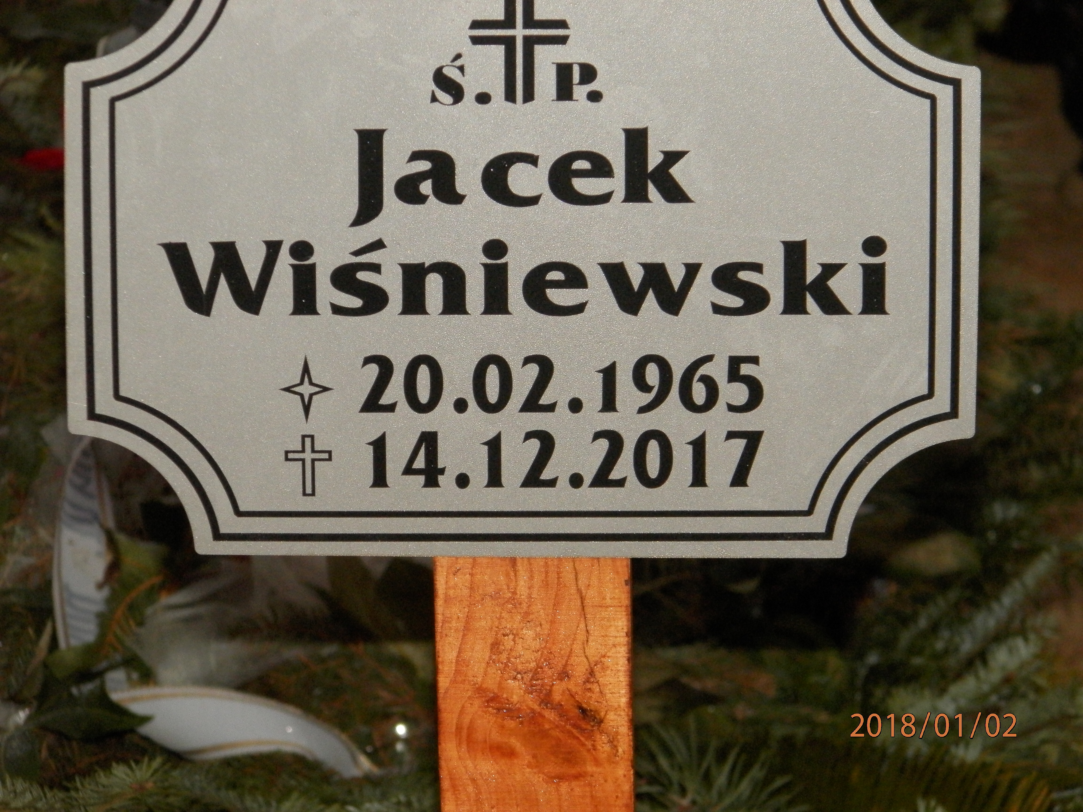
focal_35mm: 224
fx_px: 7008
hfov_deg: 8.8
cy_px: 406
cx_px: 542
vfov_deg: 6.6
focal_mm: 40
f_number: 5.4
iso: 320
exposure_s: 1/200
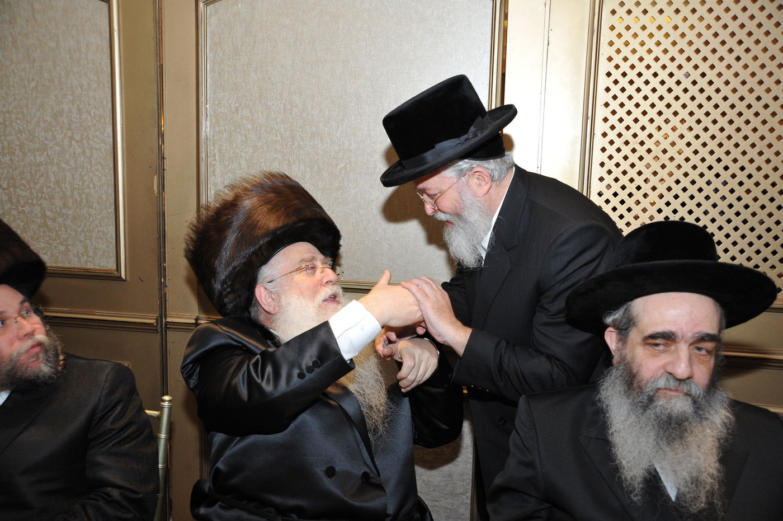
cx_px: 392
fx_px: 739
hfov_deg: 55.8
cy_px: 260
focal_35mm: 34
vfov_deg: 38.8
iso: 1600
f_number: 4.5
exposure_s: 1/125
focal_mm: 34
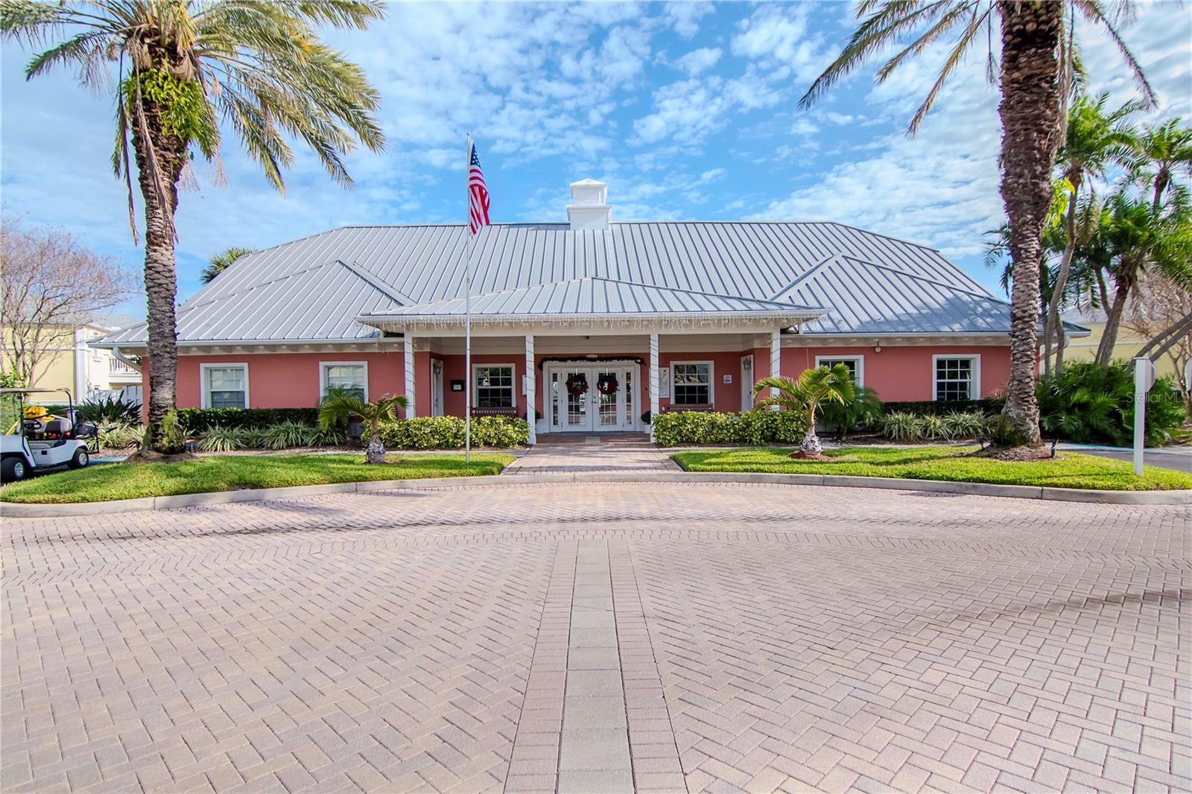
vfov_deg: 67.4
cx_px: 596
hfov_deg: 90.0
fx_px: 596
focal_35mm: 18
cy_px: 397
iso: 800
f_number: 4.5
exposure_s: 1/2500
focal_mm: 12
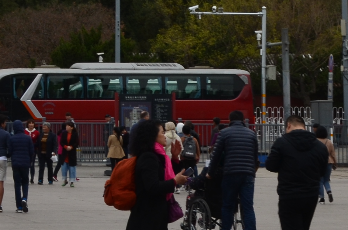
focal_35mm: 181
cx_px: -186
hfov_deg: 10.9
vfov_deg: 7.4
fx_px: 1746
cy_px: -112
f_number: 11
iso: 200
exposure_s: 1/125
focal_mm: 28
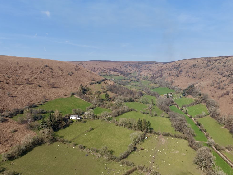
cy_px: 89
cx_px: 119
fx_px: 168
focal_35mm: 25
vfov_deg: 54.9
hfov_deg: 69.4
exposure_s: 1/4000
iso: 130
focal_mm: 8.67
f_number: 1.8
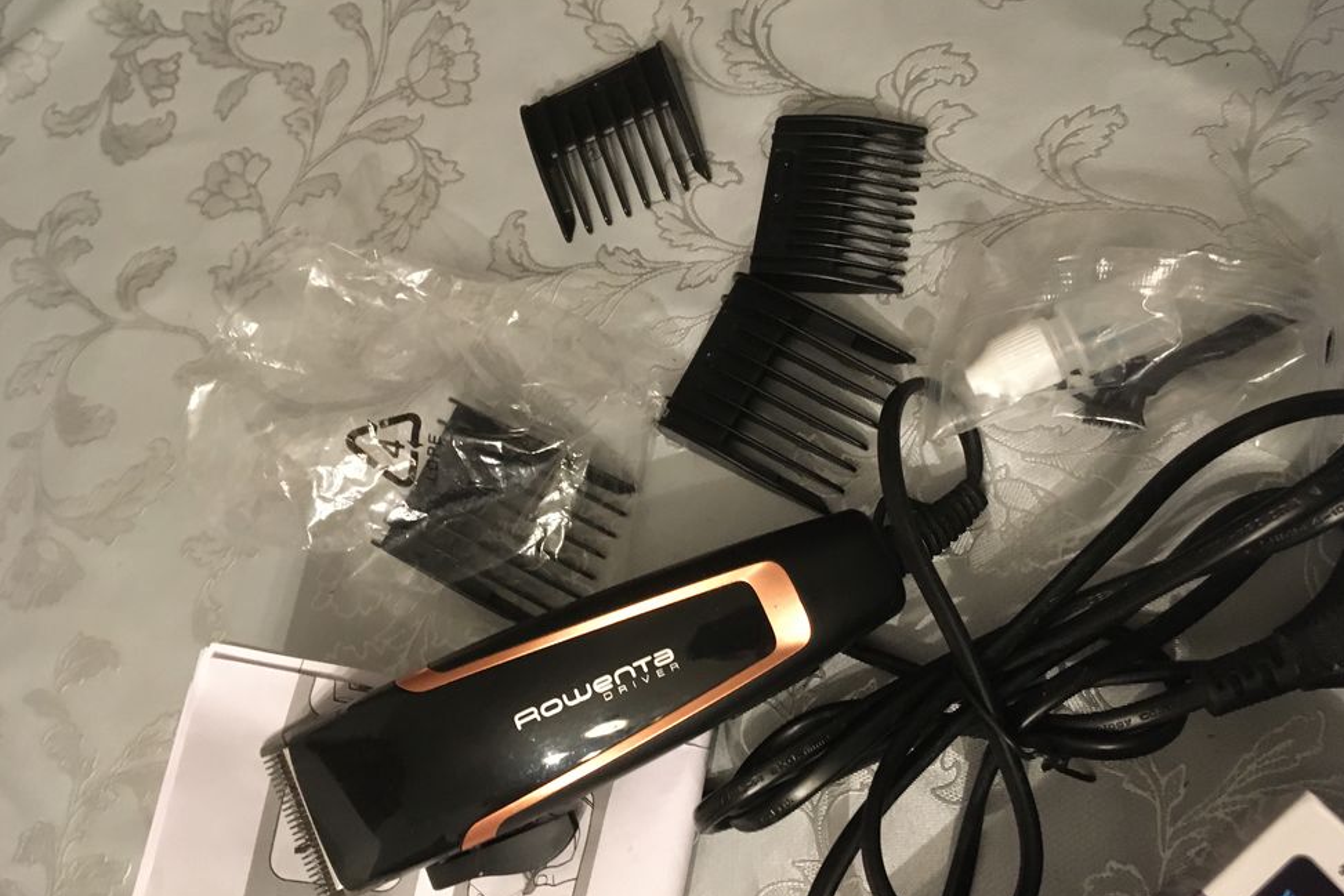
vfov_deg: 42.3
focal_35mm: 31
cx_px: 680
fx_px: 1157
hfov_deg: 60.3
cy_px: 435
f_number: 2.2
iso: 400
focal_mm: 4.15
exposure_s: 1/17
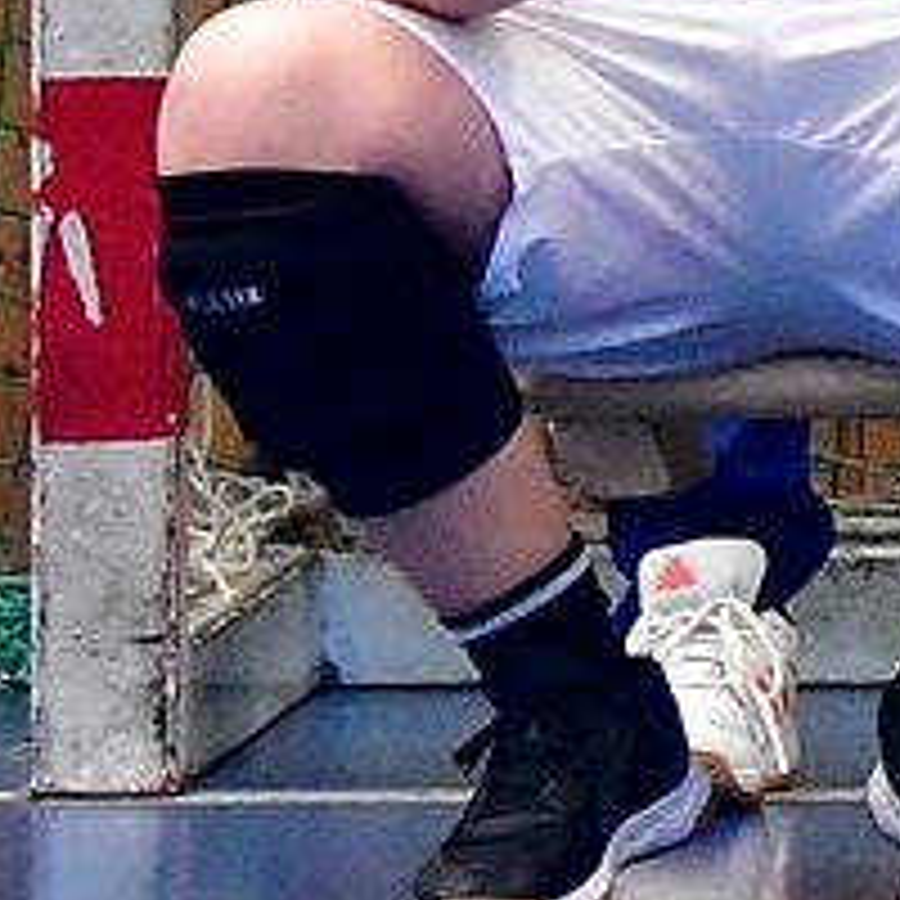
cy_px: -796
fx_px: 23414
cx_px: 2943
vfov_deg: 2.2
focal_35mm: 796
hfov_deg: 2.2
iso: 2000
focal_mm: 78
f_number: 2.8
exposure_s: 1/400
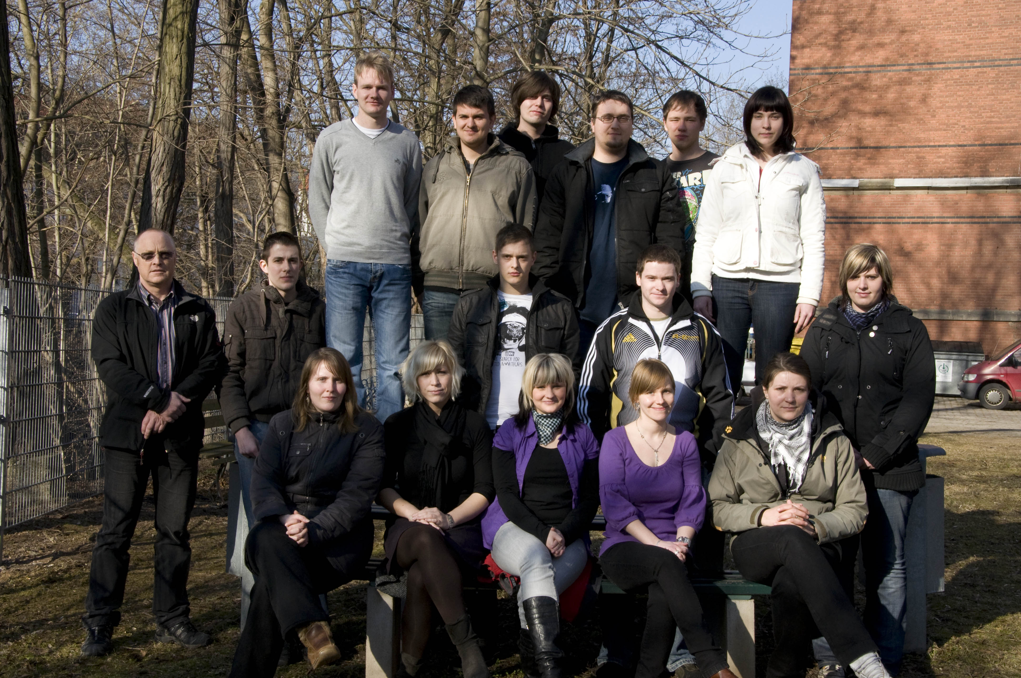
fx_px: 1445
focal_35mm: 51
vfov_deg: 26.4
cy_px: 339
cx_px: 510
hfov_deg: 38.9
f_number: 18
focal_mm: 34
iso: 500
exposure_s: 1/200
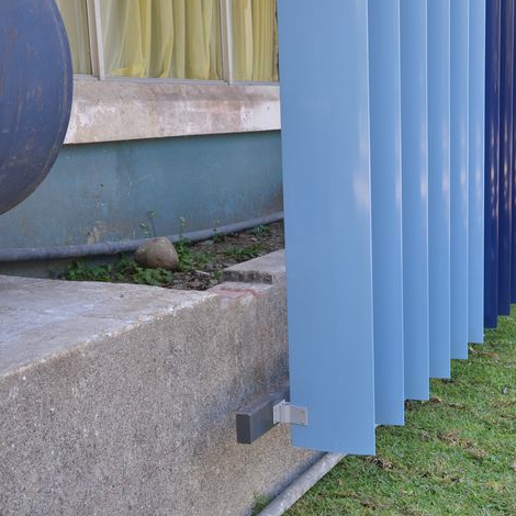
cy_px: 254
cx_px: 352
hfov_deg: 30.8
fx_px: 928
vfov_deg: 31.1
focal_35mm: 55
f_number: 5.6
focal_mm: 28
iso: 400
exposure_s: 1/125
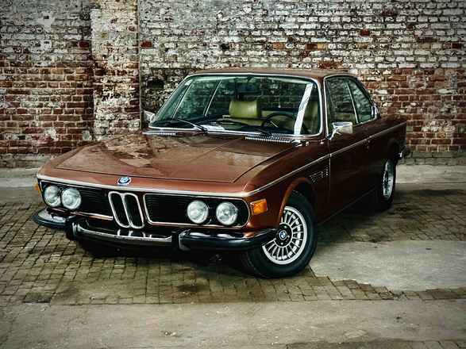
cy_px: 174
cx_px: 233
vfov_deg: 22.6
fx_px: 875
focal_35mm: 65
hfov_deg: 29.8
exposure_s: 1/28
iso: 640
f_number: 1.78
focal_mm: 6.86
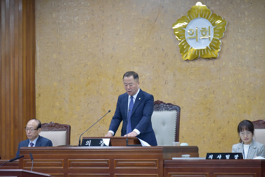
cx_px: 132
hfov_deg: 12.1
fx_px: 1251
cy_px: 88
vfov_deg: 8.1
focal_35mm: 170
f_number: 5.6
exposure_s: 1/200
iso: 4500
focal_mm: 170
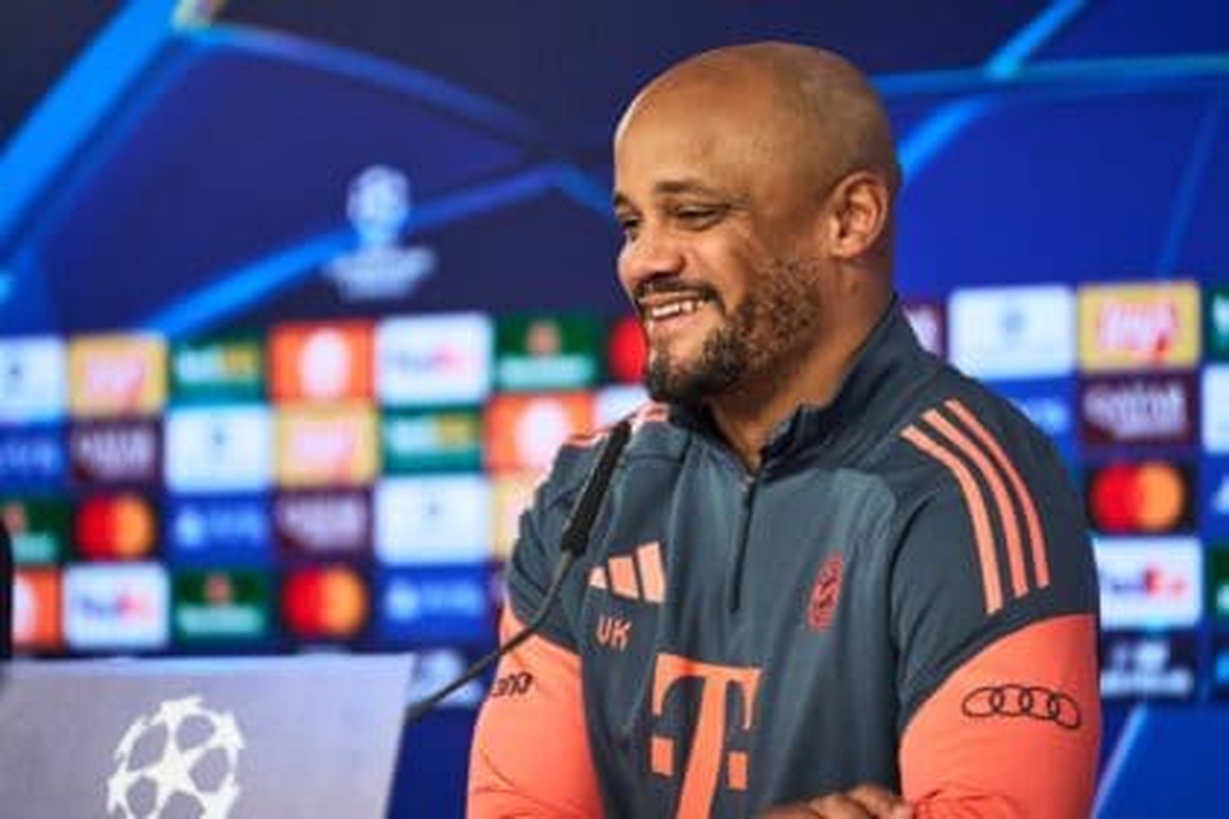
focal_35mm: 200
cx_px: 614
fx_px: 6827
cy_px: 410
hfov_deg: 10.3
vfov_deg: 6.9
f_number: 2.8
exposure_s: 1/160
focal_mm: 200
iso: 640
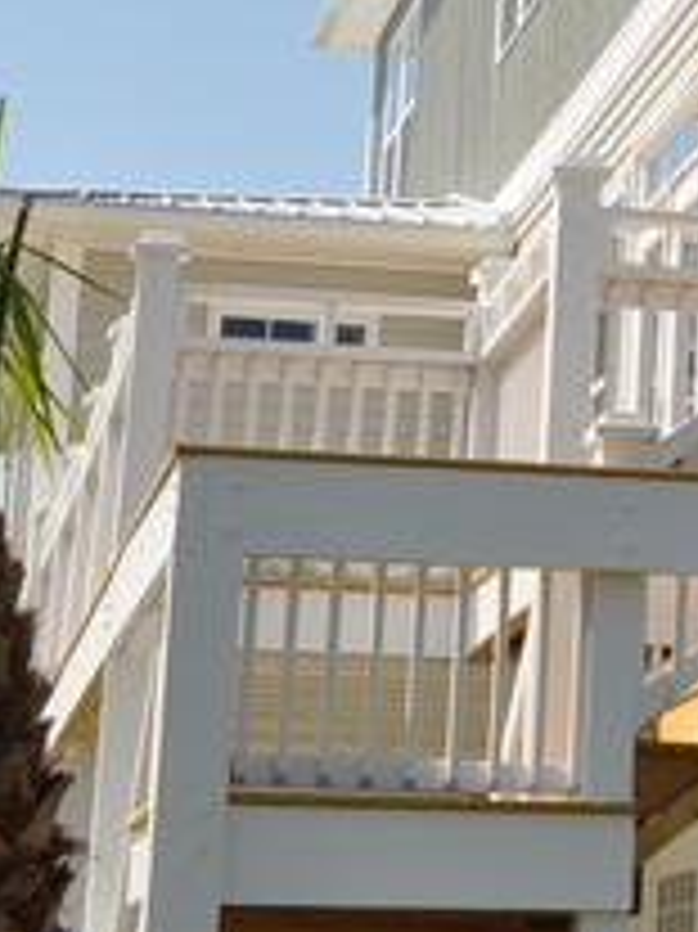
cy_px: -110
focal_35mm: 145
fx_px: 3902
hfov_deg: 9.5
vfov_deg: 13.3
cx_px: 1396
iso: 200
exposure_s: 1/400
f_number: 9
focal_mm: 26
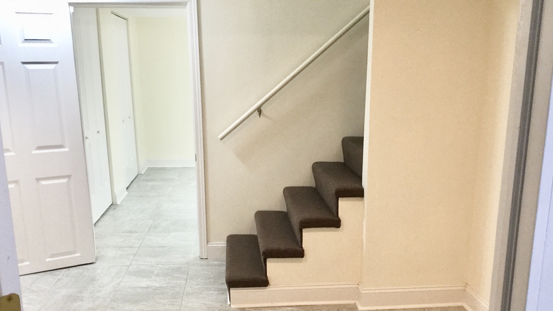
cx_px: 287
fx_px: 572
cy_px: 223
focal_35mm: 39
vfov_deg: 30.0
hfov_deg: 51.6
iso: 100
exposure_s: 1/30
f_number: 2.4
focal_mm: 3.3
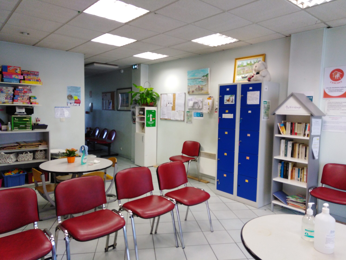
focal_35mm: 26
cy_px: 130
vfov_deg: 53.1
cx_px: 173
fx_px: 260
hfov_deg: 67.3
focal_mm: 3.46
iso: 142
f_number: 2.2
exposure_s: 1/33.3
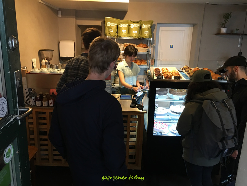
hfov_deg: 61.7
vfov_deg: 48.2
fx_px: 207
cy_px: 93
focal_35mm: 29
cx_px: 124
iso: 100
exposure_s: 1/10
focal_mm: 4.15
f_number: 2.2
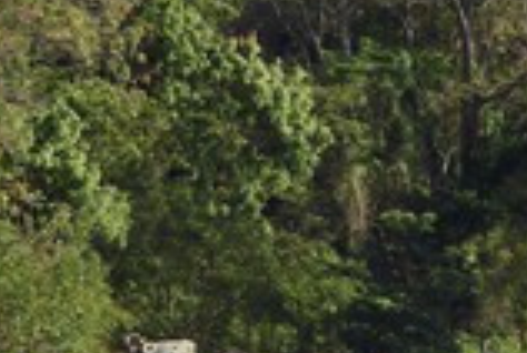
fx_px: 7773
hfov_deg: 3.9
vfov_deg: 2.6
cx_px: 170
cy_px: 70
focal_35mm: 530
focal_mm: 200
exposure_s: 1/400
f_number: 6.3
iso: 200
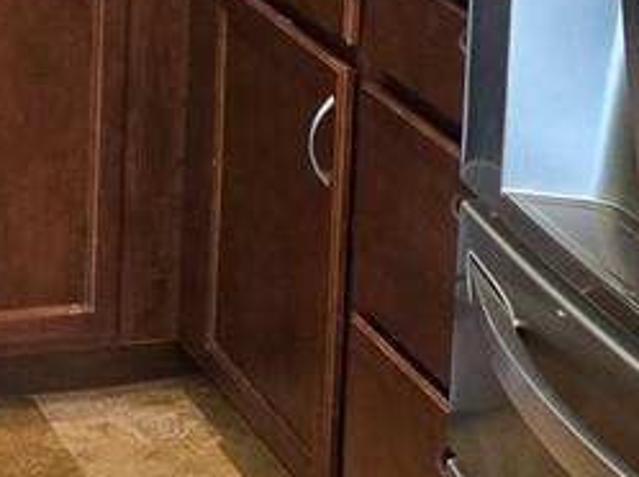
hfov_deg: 13.3
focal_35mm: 148
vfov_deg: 9.7
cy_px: -262
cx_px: 131
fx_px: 2728
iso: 500
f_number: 1.8
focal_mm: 5.4
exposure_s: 1/120
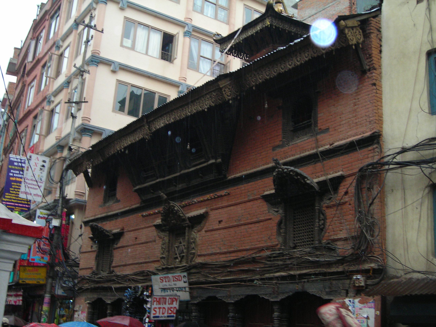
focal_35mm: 47
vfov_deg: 30.9
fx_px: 592
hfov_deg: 40.4
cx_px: 218
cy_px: 164
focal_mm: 7.8
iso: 121
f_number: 3.4
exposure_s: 1/60.1
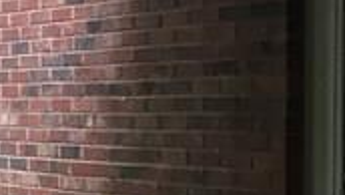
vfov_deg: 6.4
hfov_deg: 9.7
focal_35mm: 188
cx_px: -552
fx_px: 1721
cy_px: 221
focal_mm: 4.15
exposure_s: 1/40
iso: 32
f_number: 2.2
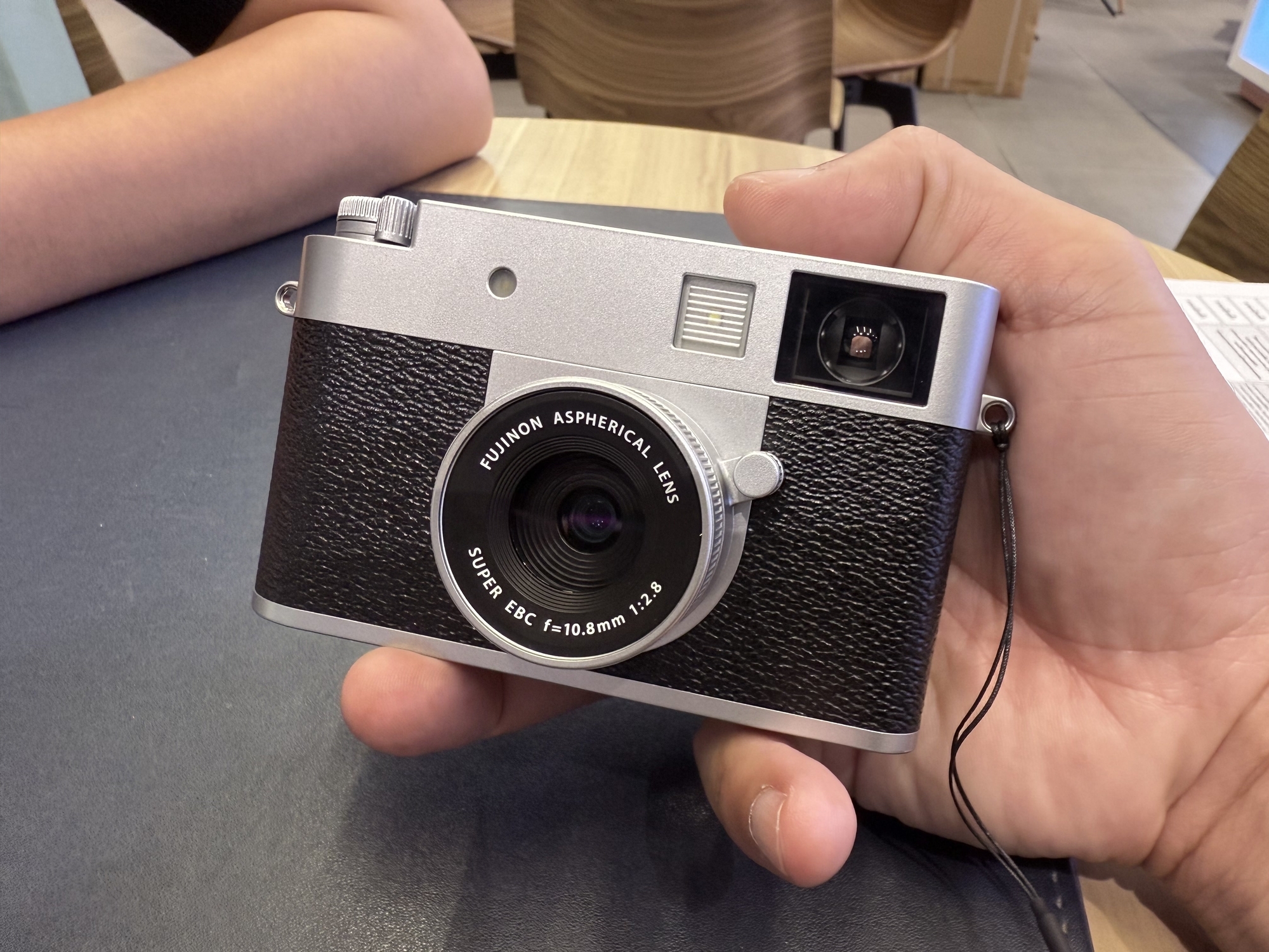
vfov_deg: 56.8
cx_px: 634
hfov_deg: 71.6
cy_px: 476
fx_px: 880
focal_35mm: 24
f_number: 2.2
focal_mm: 2.22
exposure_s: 1/100
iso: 320
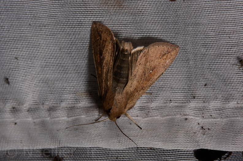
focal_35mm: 128
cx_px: 122
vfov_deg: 10.7
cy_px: 80
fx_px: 859
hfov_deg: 16.1
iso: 100
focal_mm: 85
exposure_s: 1/60
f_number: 25
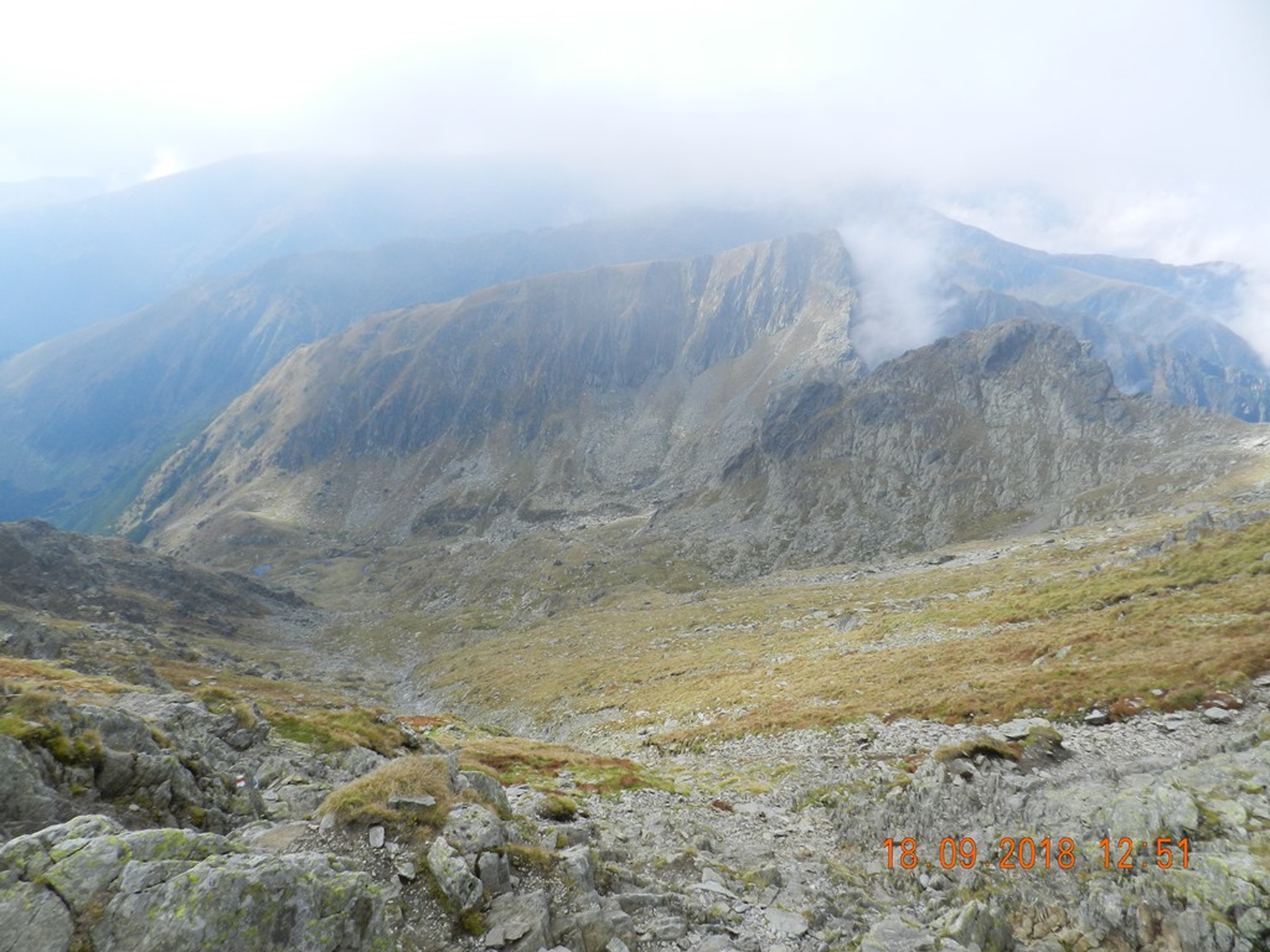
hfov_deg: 73.9
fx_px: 844
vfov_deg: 58.9
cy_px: 476
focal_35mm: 23
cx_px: 635
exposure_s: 1/800
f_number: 4
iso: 160
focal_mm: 4
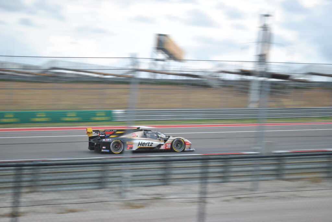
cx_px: 166
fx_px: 762
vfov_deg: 16.6
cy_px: 111
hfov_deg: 24.6
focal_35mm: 82
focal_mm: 55
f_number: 6.3
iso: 100
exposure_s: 1/160
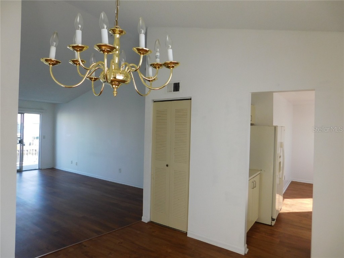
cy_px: 129
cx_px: 172
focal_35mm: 23
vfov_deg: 58.9
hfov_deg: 73.9
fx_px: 229
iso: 125
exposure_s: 1/160
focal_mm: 4
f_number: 3
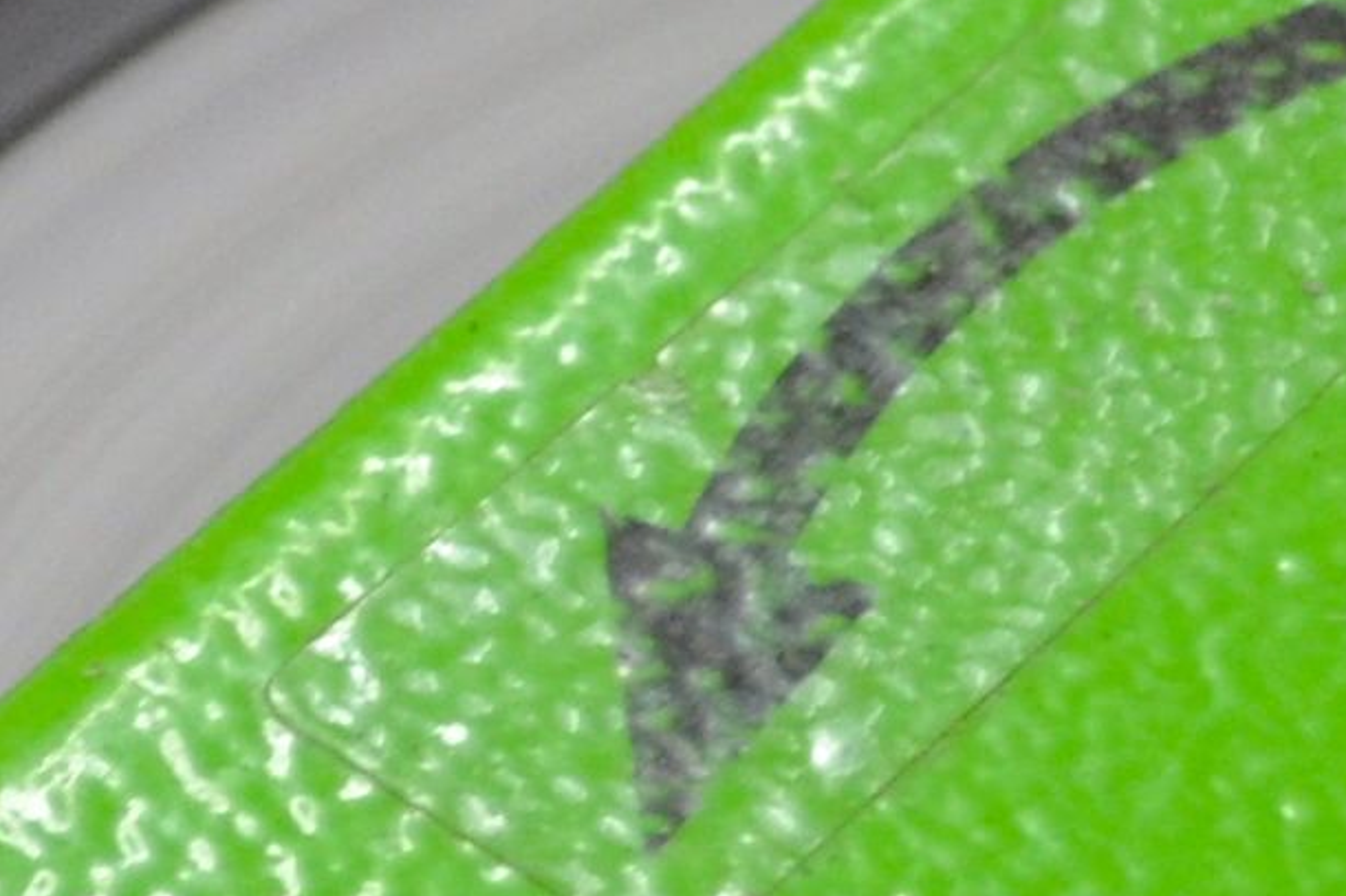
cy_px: -176
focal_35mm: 317
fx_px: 11848
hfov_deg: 6.0
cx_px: -2610
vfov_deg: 4.3
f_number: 4.5
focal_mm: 28
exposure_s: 1/60
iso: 720
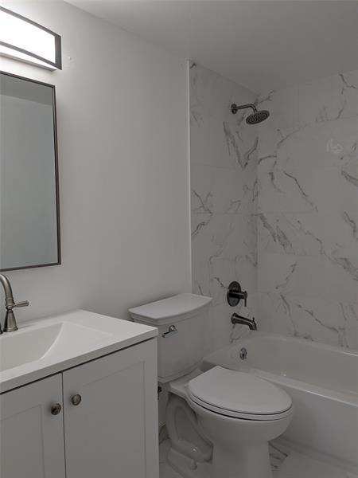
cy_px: 239
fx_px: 372
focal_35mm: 27
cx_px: 179
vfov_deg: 65.3
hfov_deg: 51.4
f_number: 1.73
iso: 42
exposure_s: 1/120
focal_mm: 4.38
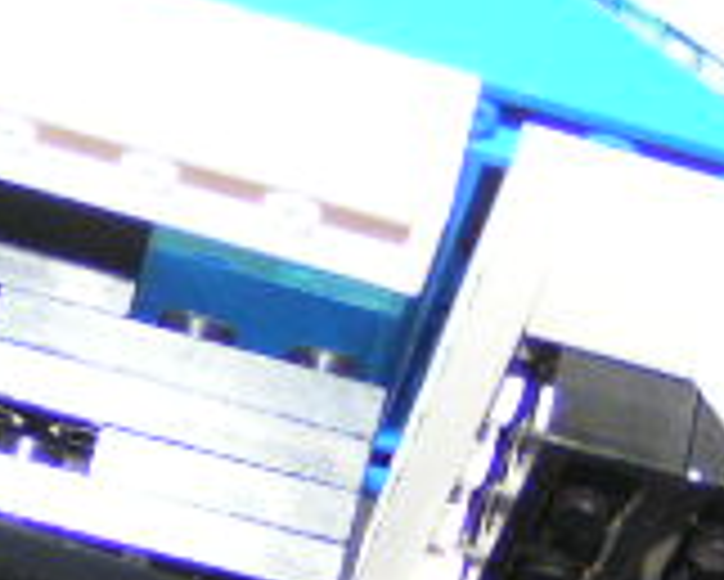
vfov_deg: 10.5
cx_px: -22
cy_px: 346
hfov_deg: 12.9
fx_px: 3152
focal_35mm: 147
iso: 200
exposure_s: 1/40
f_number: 2.8
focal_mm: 5.8
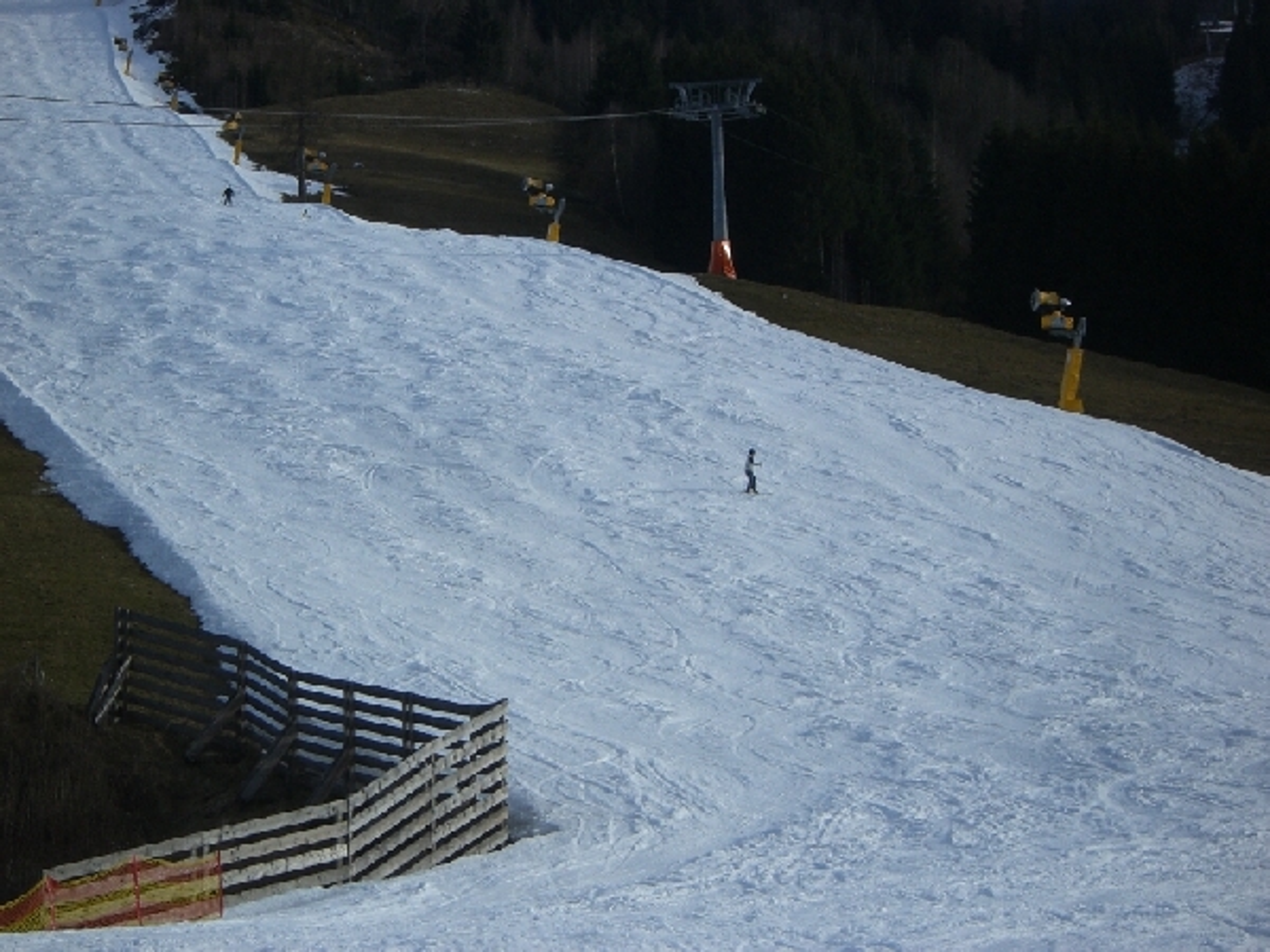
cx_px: 635
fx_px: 4182
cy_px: 476
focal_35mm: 114
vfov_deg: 13.0
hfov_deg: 17.3
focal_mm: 18.6
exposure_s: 1/320
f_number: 8.3
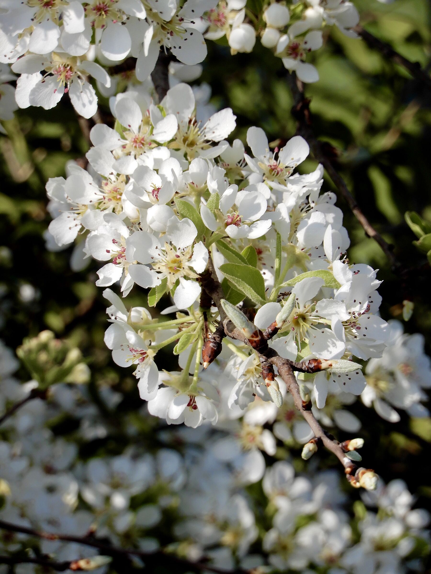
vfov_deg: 6.6
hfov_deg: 5.0
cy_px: 287
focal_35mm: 300
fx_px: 4980
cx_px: 216
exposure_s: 1/500
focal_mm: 53.5
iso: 80
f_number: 6.3
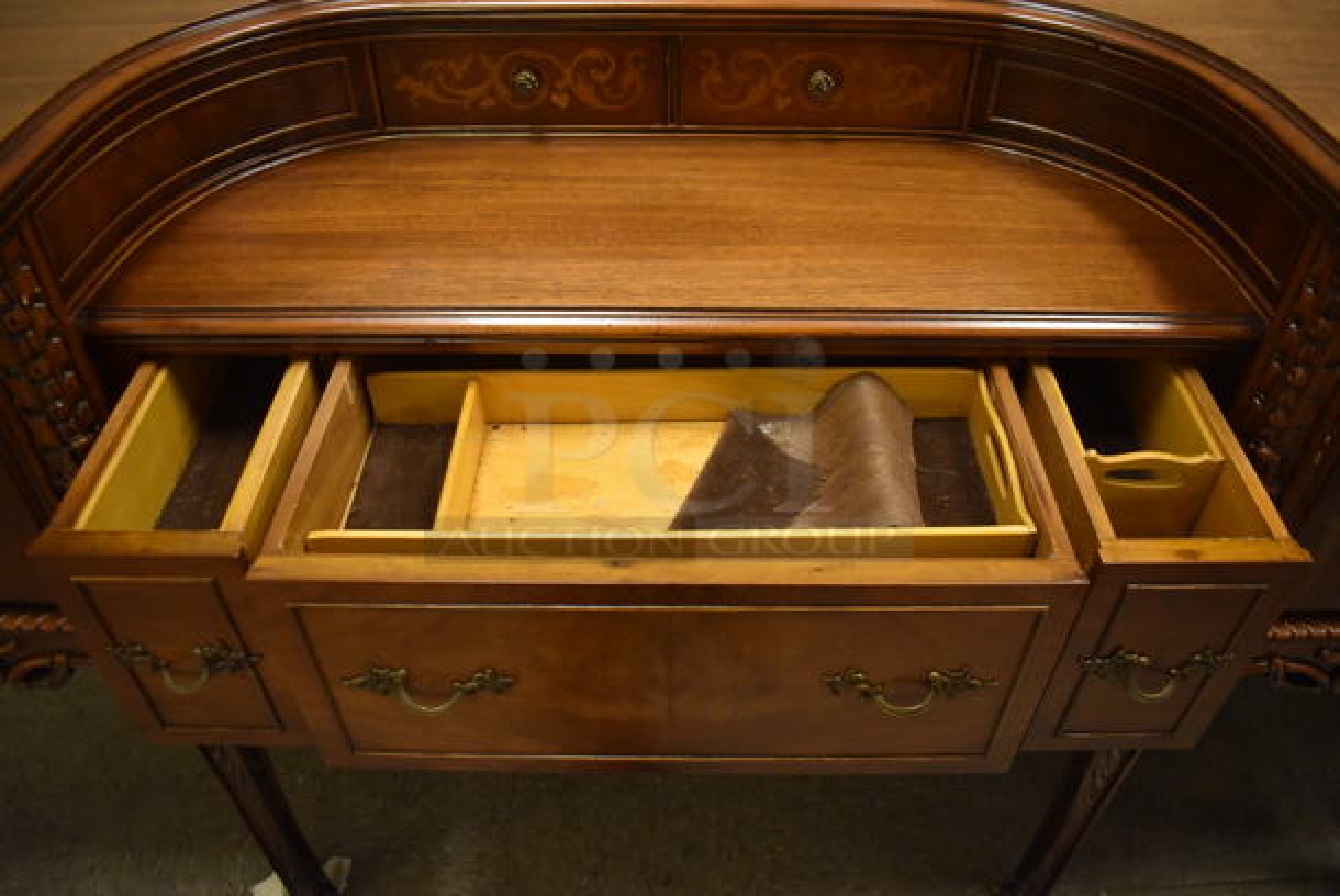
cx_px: 670
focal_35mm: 27
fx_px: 1006
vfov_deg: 48.0
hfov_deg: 67.3
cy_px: 448
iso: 2000
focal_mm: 18
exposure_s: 1/125
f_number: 3.5
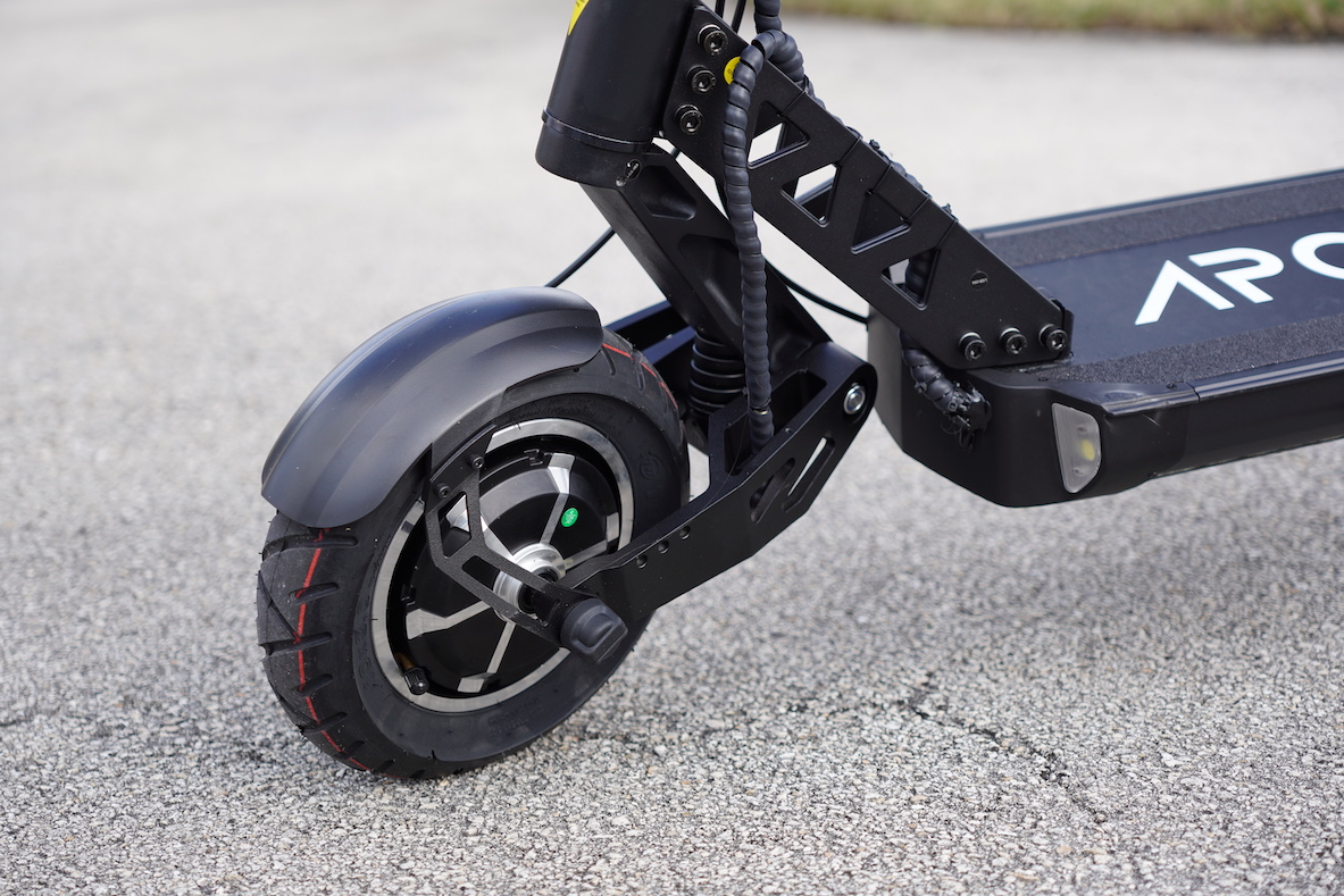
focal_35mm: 70
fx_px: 2613
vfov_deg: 19.5
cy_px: 446
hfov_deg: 28.8
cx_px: 669
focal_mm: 46
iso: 100
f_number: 2.8
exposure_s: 1/500
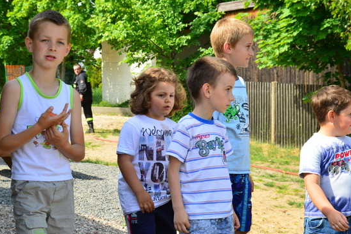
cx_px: 134
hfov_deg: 24.7
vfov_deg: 16.6
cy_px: 141
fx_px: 799
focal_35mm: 82
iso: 100
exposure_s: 1/125
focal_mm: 42
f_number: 8
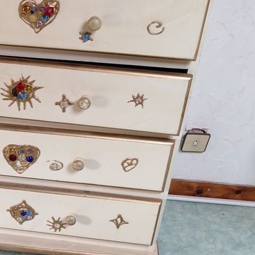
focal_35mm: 63
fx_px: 525
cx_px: 6
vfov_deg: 27.0
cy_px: 188
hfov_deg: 26.0
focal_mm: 3.95
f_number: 1.8
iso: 100
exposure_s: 1/33.3
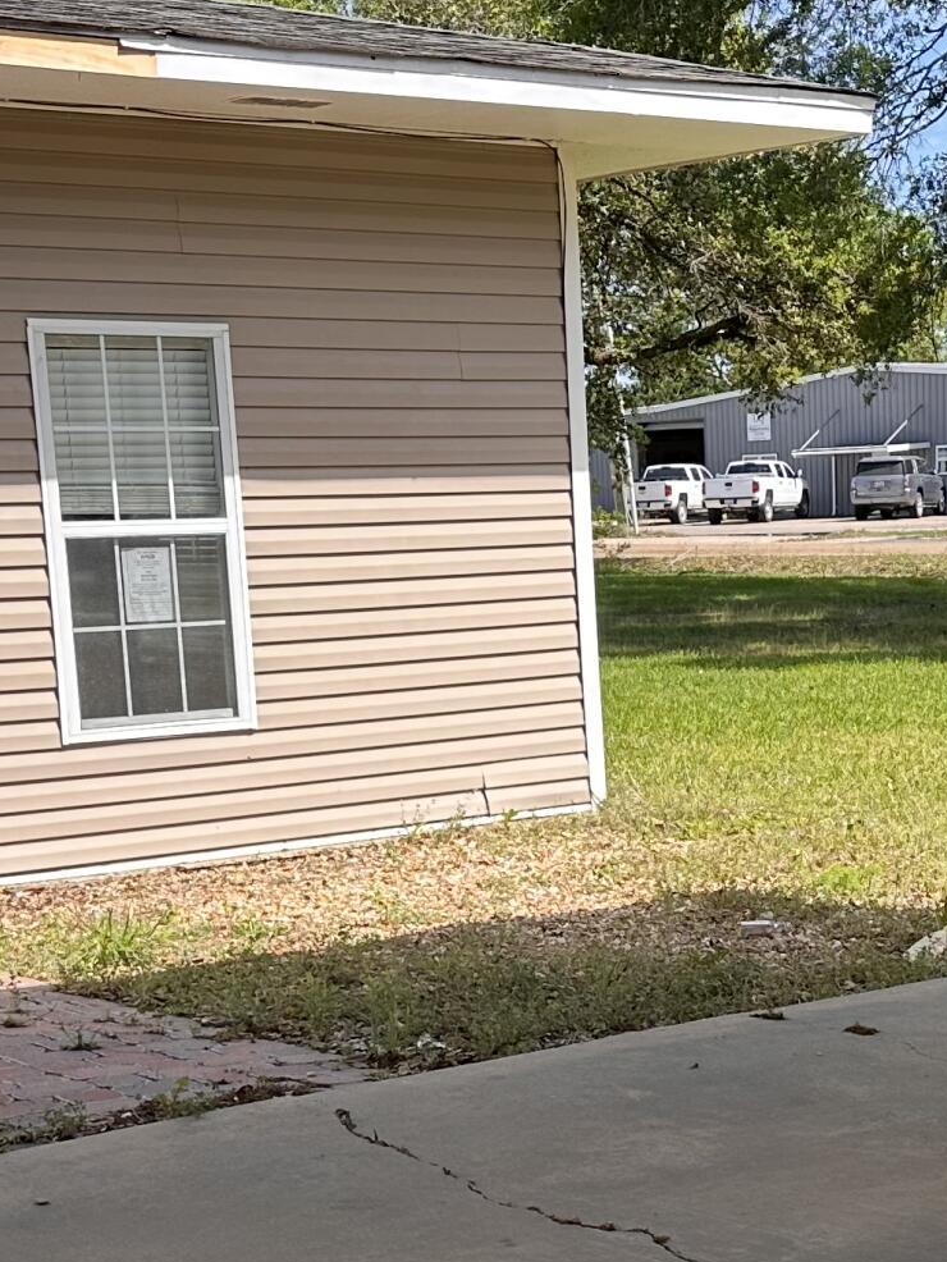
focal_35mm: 73
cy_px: 1010
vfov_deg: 26.2
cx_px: 691
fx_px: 2662
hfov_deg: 20.0
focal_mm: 6.86
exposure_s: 1/2070
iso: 80
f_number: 1.78
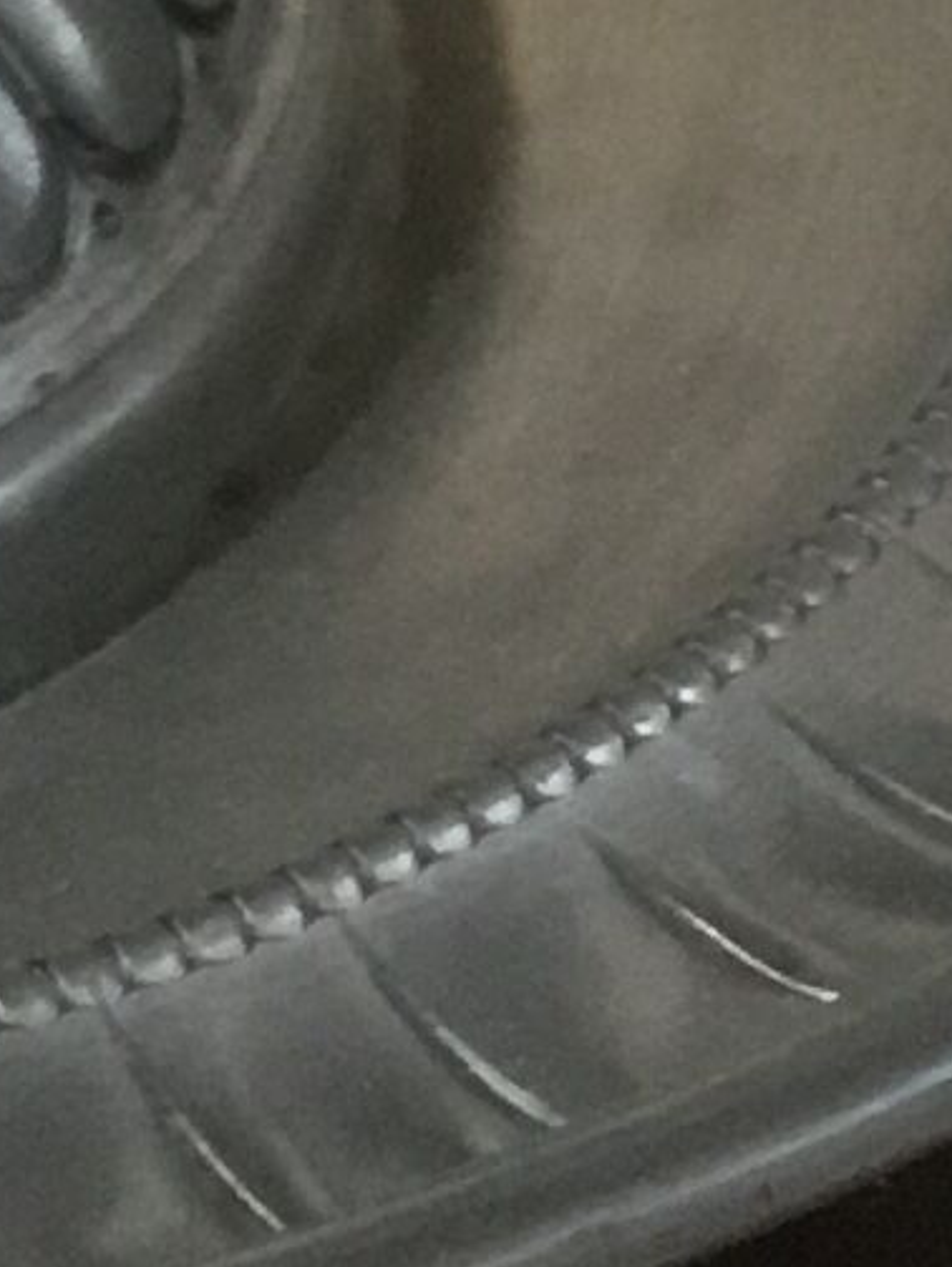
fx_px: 7361
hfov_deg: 7.2
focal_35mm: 201
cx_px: -821
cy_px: -2038
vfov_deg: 8.7
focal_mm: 3.3
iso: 125
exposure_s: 1/33
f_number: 2.4
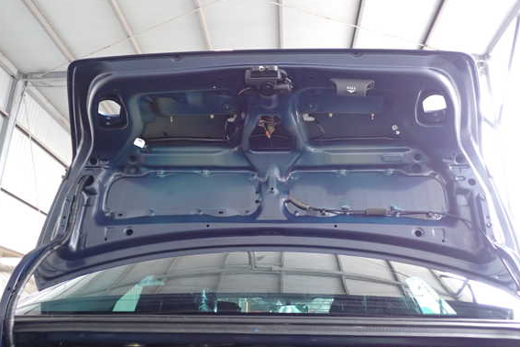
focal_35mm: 33
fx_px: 477
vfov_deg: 40.0
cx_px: 270
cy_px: 163
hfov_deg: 57.2
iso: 200
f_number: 2.3
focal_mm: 5.4
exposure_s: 1/30
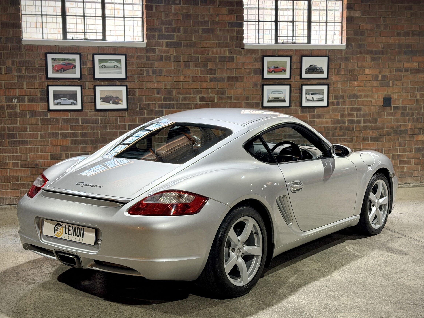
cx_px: 207
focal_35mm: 53
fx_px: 649
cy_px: 168
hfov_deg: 36.2
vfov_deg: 27.5
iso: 160
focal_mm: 6.76
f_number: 1.78
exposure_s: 1/50
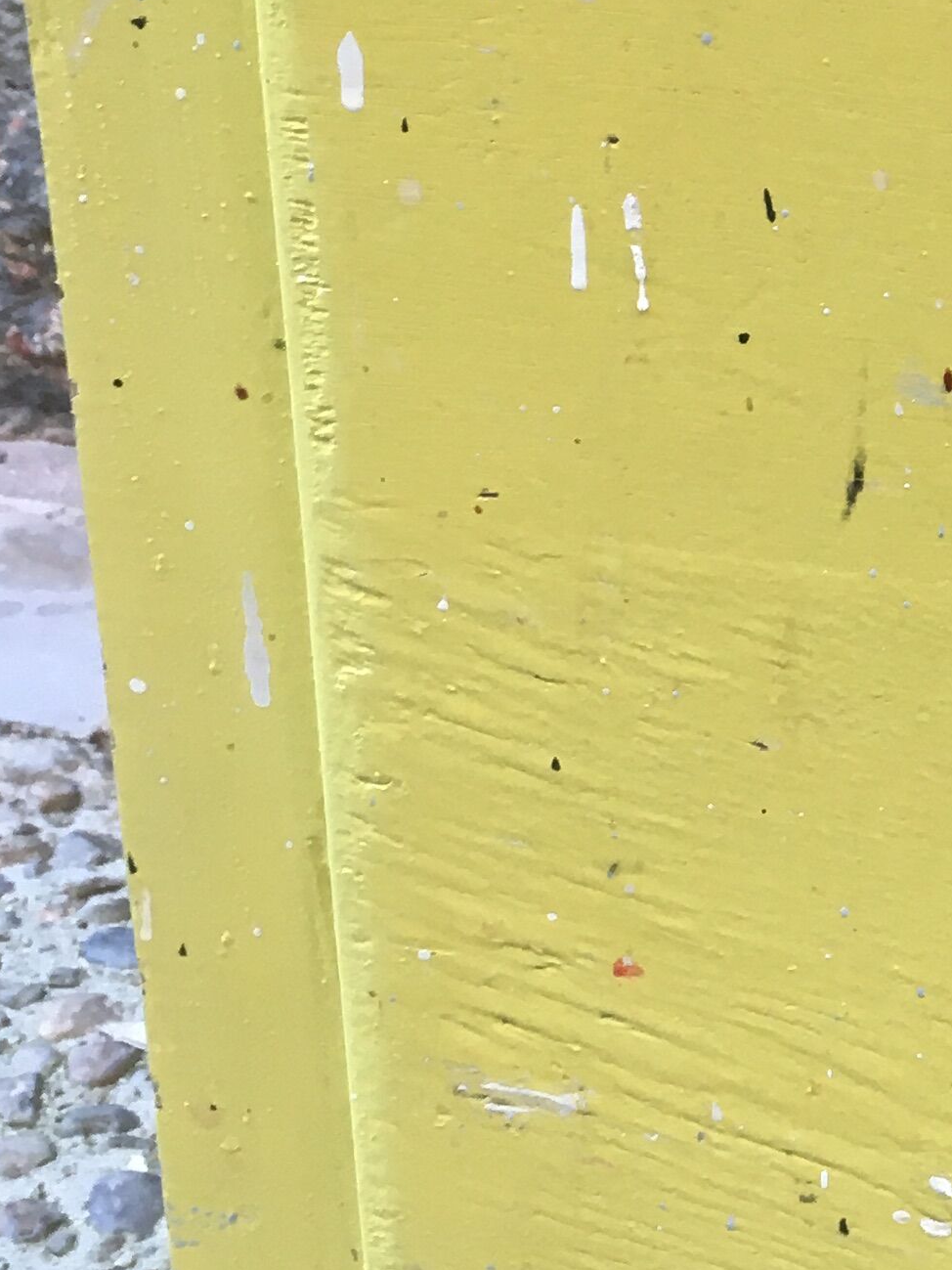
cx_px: 1319
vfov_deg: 21.5
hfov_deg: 15.4
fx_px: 3301
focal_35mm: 90
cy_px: 273
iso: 40
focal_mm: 4.15
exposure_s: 1/33
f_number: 2.2
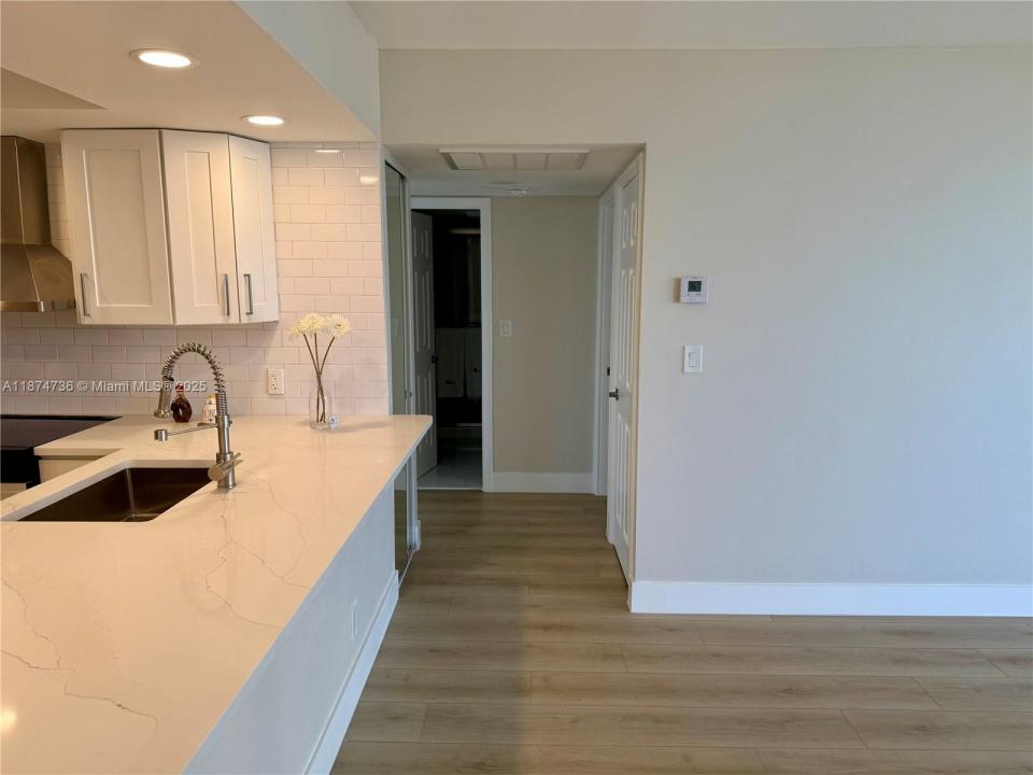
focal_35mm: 24
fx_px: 716
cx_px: 516
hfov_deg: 71.6
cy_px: 388
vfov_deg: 56.8
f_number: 1.78
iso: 50
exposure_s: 1/142
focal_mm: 6.76
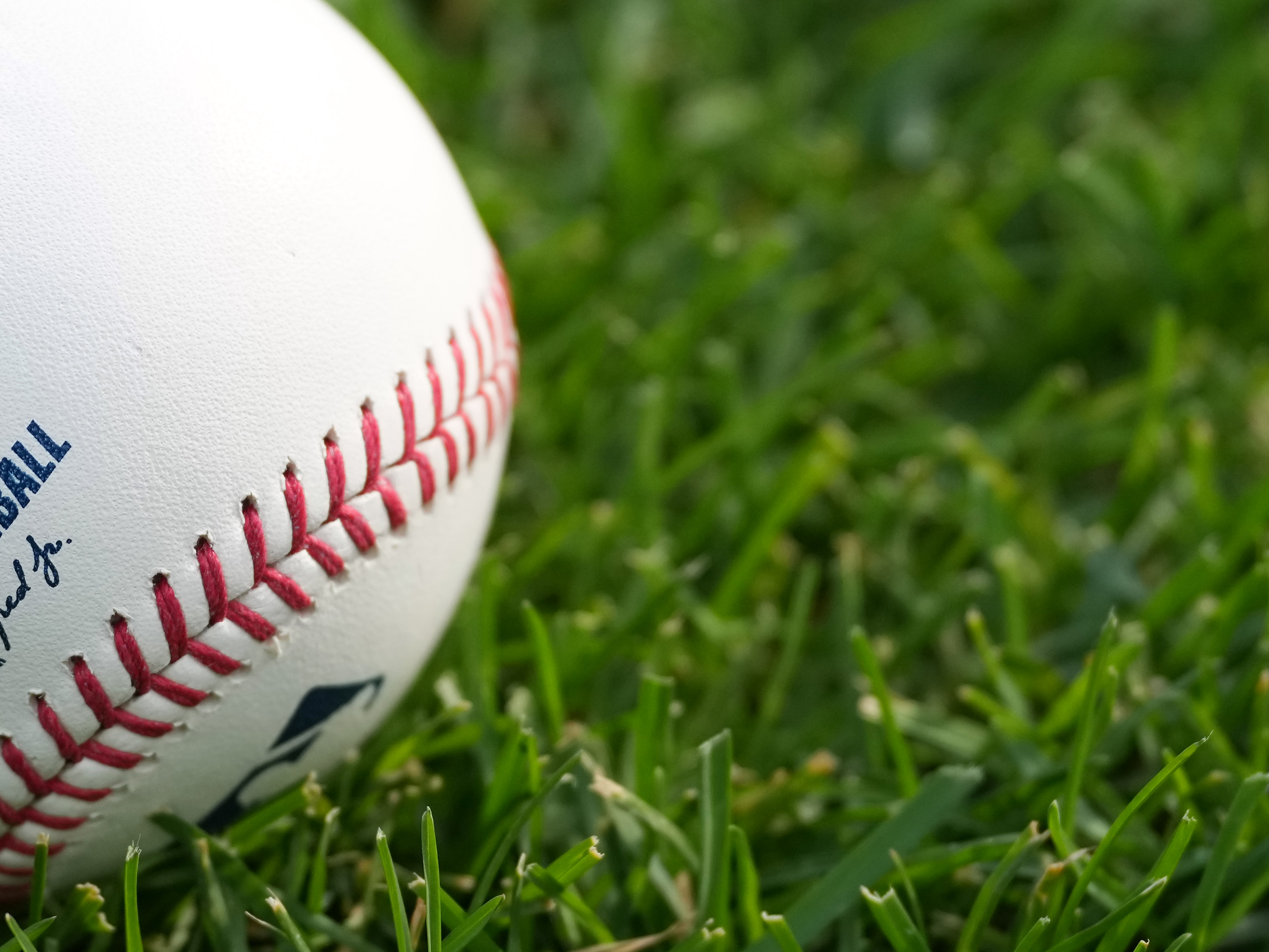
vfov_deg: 1.9
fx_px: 29144
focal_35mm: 795
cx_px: 105
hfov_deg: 2.5
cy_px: 461
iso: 800
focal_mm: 300
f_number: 3.5
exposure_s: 1/2500
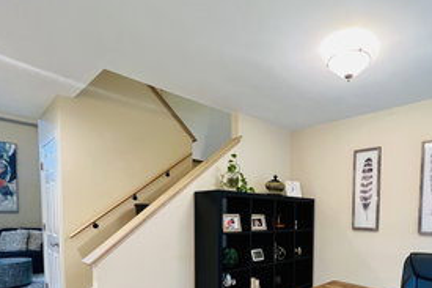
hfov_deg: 79.2
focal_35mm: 21
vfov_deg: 55.0
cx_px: 279
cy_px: 233
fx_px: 252
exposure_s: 1/60
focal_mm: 1.57
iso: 320
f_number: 1.8
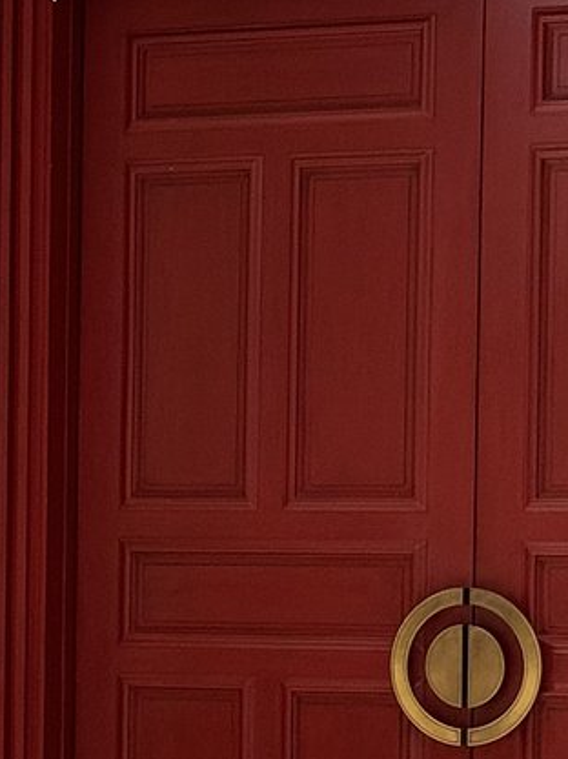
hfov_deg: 8.4
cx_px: 193
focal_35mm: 177
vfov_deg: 11.1
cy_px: 626
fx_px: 3878
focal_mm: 6.76
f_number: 1.78
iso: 250
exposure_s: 1/33
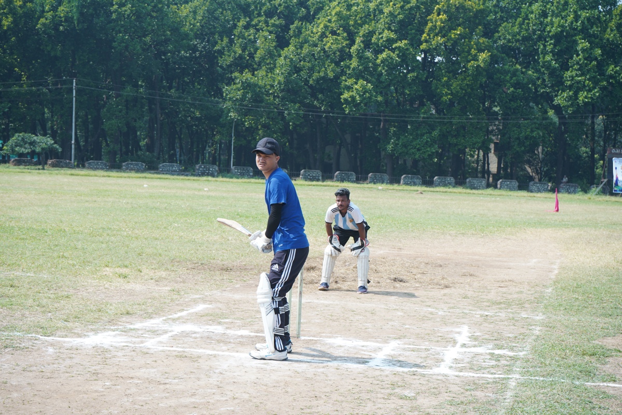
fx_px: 1209
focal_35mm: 70
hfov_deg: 28.8
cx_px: 311
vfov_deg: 19.5
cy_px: 208
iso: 125
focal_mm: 70
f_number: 9
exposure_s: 1/125
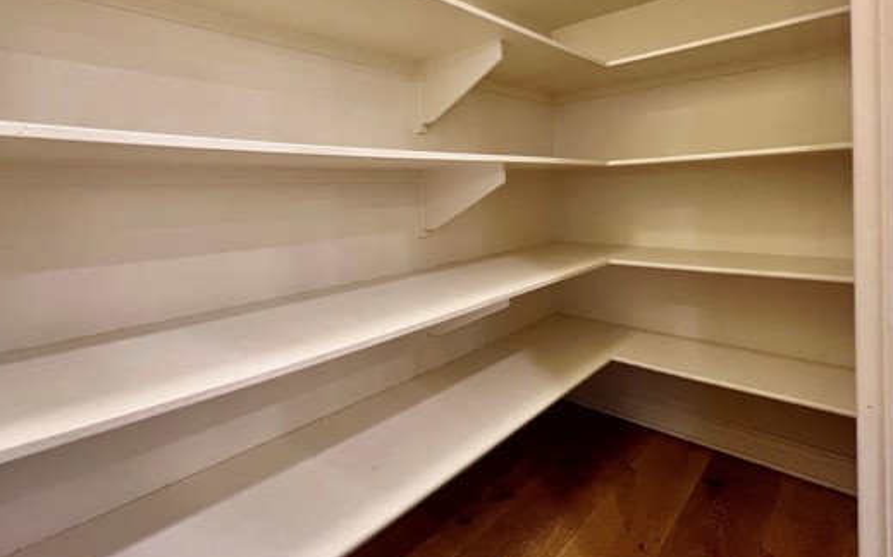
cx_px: 372
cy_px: 198
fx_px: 414
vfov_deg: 66.6
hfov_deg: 93.5
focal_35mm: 17
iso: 200
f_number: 1.8
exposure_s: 1/60
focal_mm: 1.57
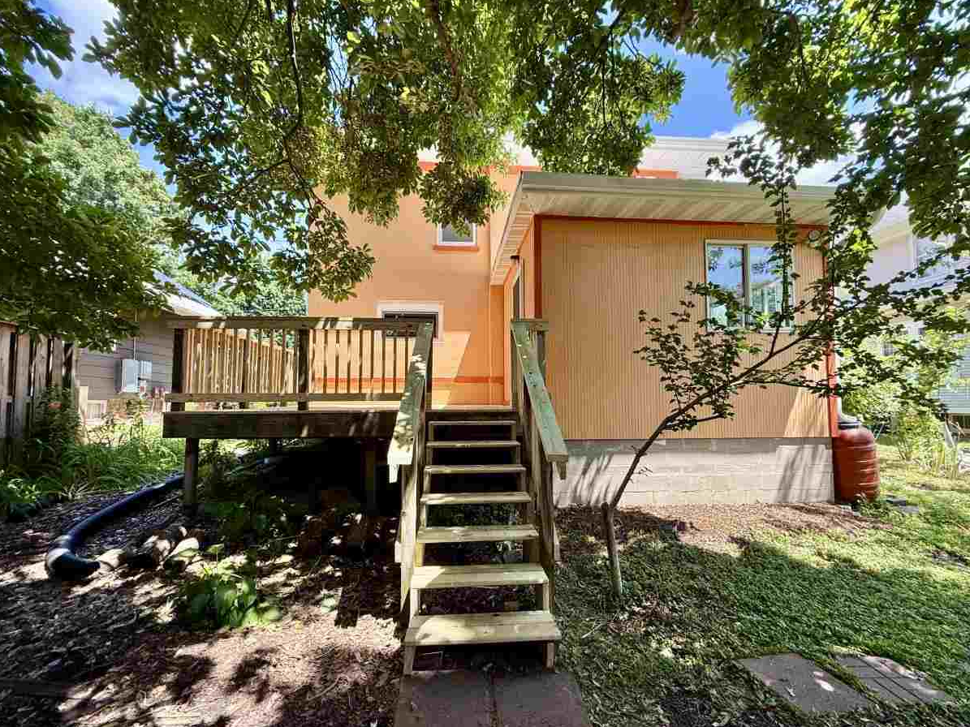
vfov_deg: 81.6
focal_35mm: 15
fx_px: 420
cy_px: 386
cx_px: 490
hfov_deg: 98.2
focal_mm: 2.22
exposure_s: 1/340
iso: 64
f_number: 2.2
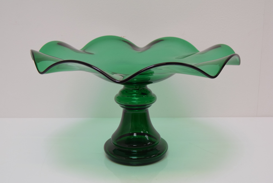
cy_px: 92
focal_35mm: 46
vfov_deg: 29.0
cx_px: 136
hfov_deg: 42.3
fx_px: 353
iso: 1600
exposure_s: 1/250
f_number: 8
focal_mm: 31
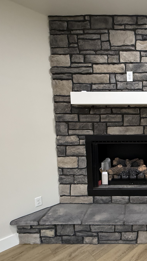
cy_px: 139
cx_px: 136
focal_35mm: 23
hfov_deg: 44.4
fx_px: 159
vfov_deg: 78.6
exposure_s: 1/60
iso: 320
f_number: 2.2
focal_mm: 2.22
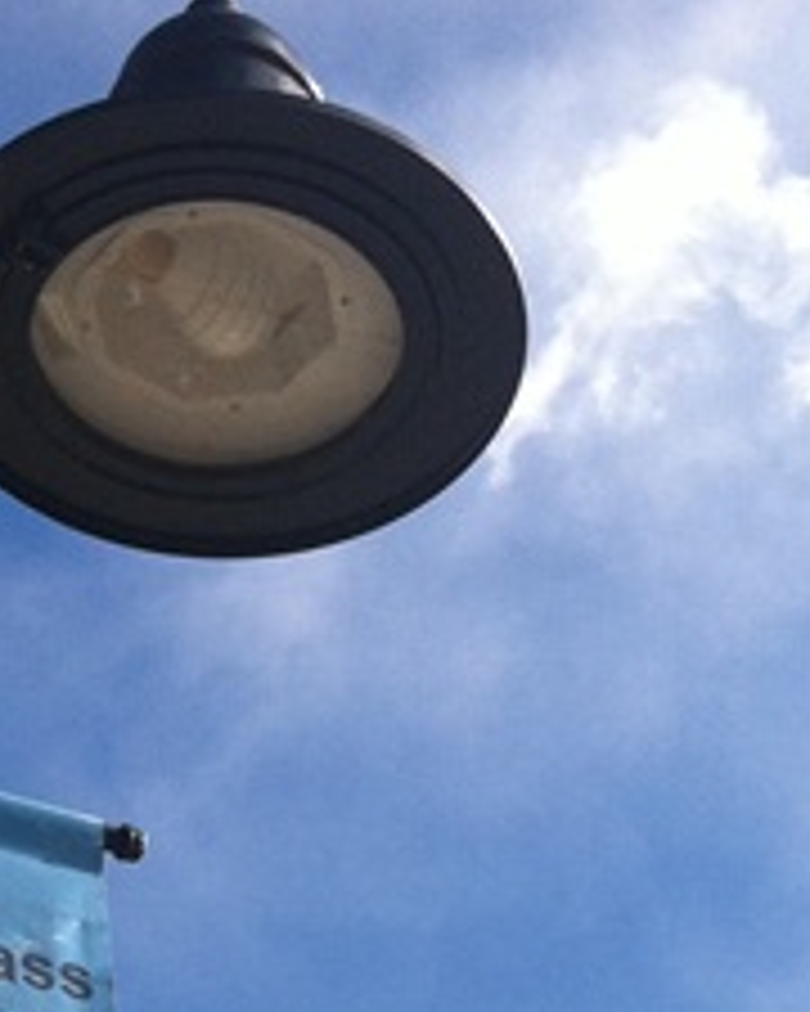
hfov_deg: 13.1
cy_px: 1633
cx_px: 515
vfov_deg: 14.8
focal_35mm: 118
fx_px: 3536
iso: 80
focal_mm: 3.85
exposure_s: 1/683
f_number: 2.8
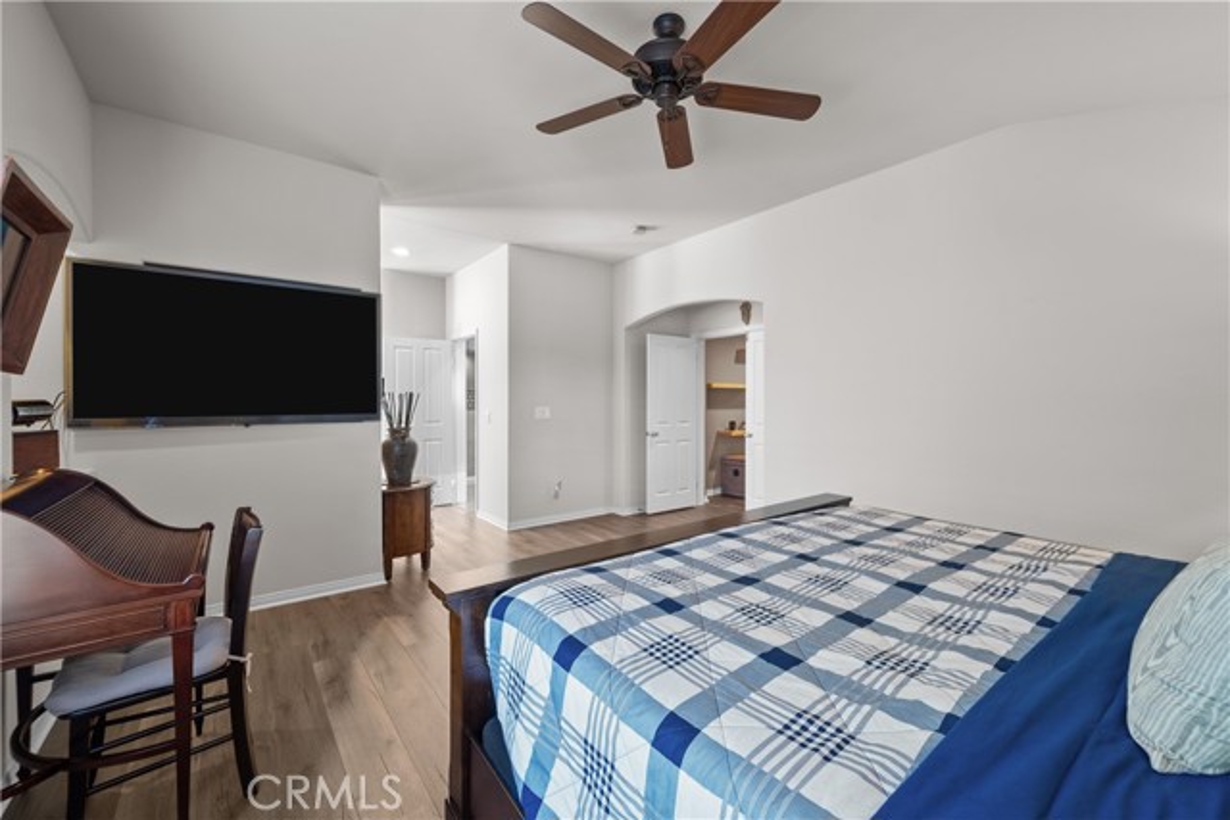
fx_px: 478
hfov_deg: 104.2
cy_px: 410
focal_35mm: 14
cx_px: 615
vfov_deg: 81.2
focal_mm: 14
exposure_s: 5
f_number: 9
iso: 100
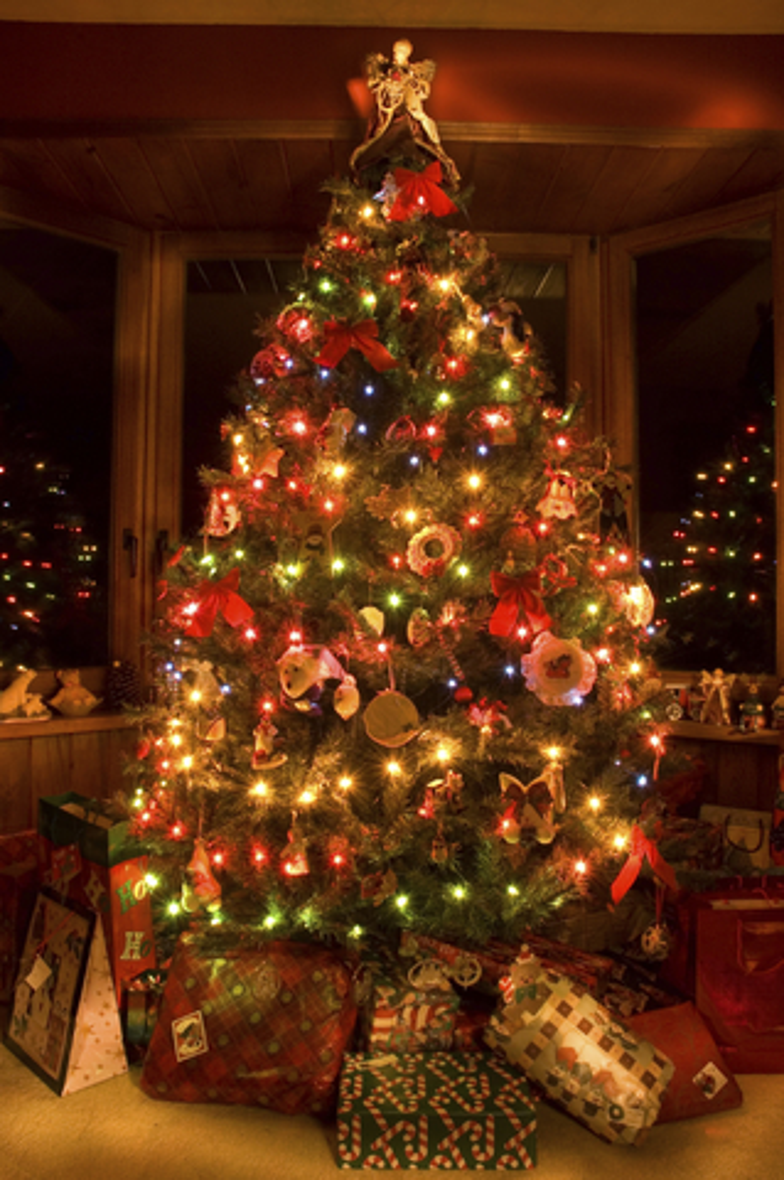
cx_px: 392
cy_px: 590
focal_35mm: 27
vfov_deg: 67.4
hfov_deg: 47.8
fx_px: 884
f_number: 16
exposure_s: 20
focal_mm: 18
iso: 200
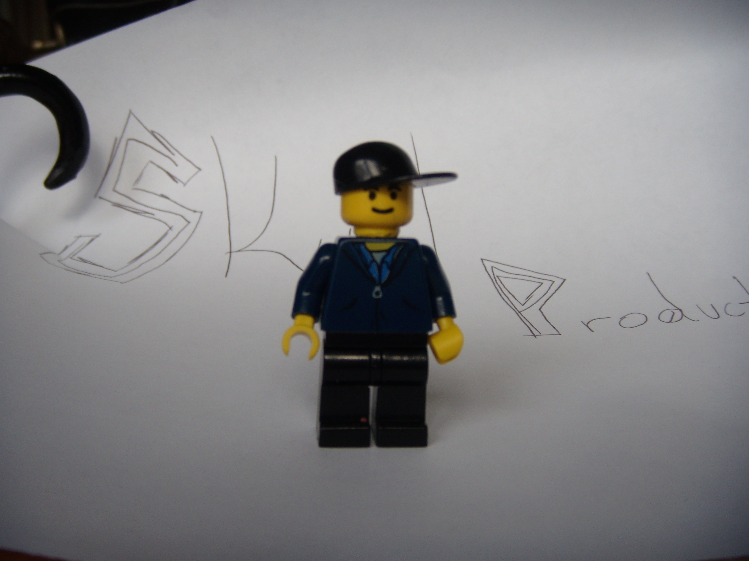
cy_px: 280
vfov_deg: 37.7
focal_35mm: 38
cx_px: 374
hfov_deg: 49.0
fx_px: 822
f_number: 3.5
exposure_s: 1/143
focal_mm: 6.4
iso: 64
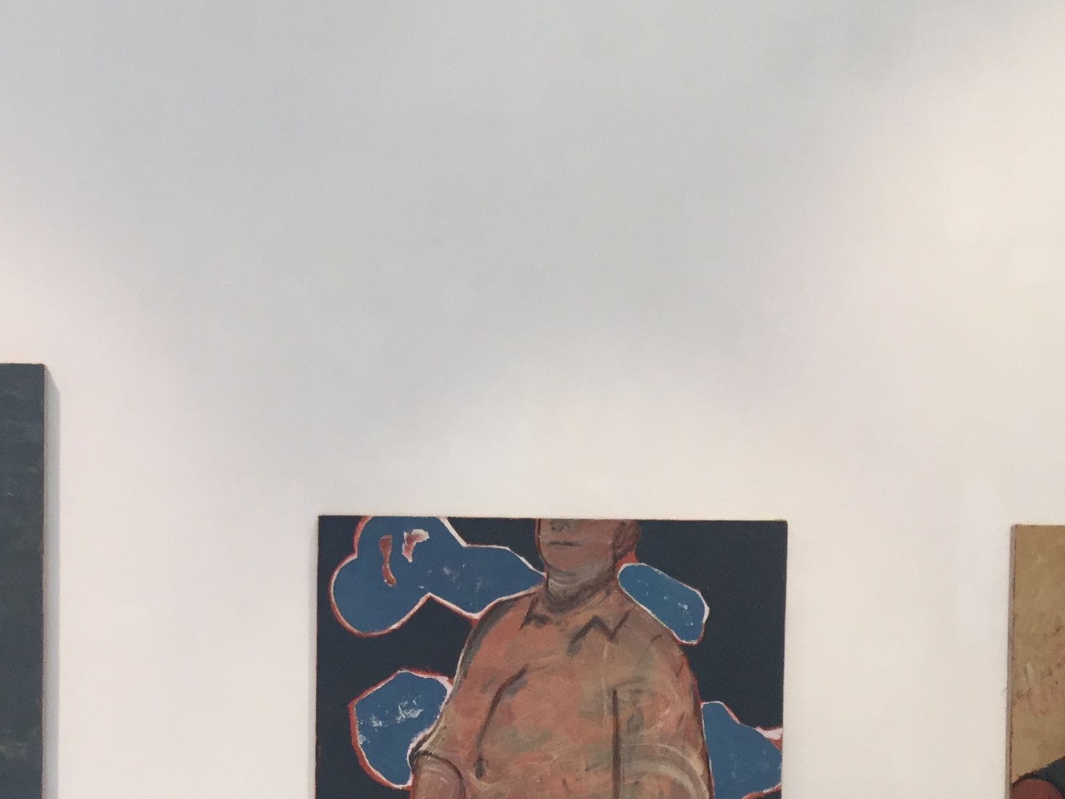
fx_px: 2000
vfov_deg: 22.1
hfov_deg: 29.6
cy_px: 707
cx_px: 356
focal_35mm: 65
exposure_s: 1/33
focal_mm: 3.3
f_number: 2.4
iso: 80
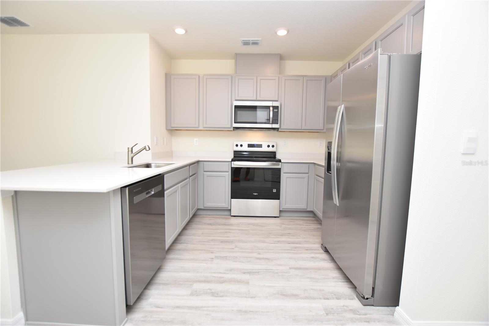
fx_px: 204
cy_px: 163
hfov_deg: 100.4
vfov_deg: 77.3
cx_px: 244
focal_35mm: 15
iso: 200
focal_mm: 10
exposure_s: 1/60
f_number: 4
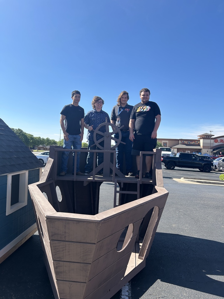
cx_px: 112
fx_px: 224
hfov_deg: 53.1
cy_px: 150
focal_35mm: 26
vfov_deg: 67.3
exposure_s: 1/3460
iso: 50
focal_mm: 5.7
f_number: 1.5
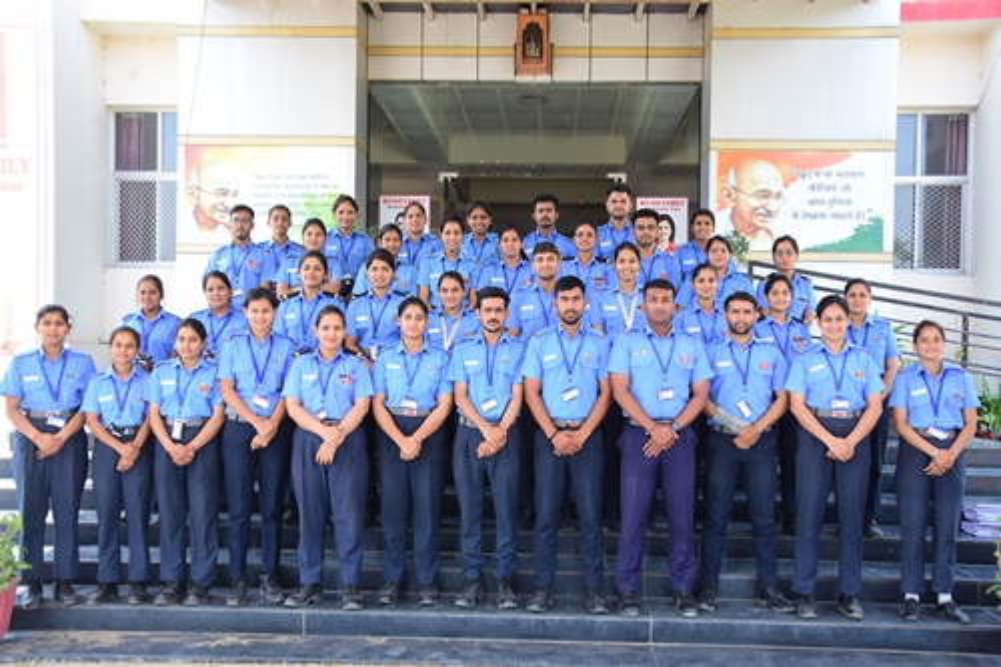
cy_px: 334
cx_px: 500
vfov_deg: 35.5
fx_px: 1042
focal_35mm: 38
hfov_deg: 51.3
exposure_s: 1/320
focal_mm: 25
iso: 640
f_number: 5
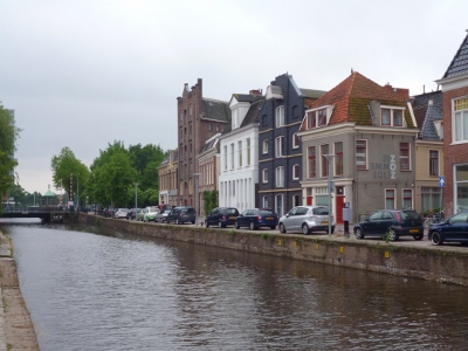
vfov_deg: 30.3
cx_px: 234
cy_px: 176
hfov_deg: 39.7
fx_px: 649
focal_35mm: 48
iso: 125
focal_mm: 8.6
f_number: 4
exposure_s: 1/60
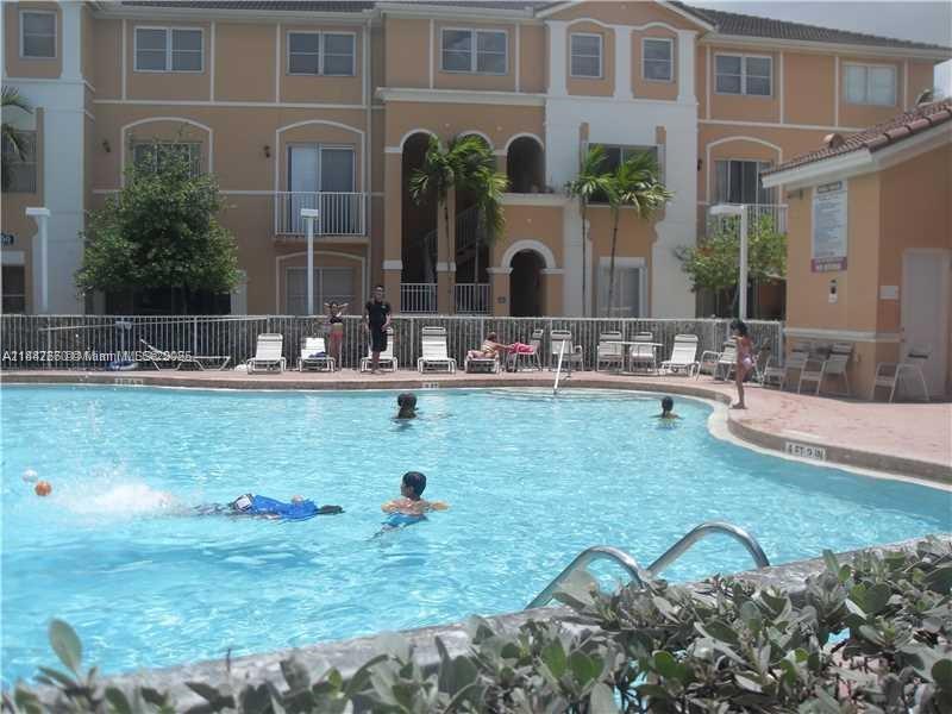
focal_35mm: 35
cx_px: 476
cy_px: 357
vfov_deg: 40.7
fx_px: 963
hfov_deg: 52.6
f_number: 7
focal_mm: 6.3
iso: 80
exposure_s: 1/250
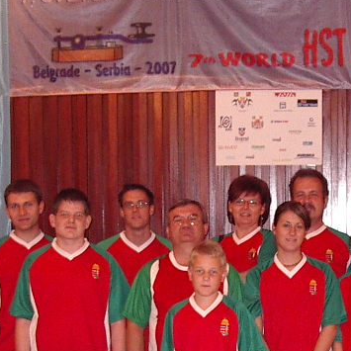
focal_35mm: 97
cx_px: 222
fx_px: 1113
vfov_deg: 17.4
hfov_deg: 17.9
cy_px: 374
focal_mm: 5.8
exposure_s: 1/60
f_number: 2.6
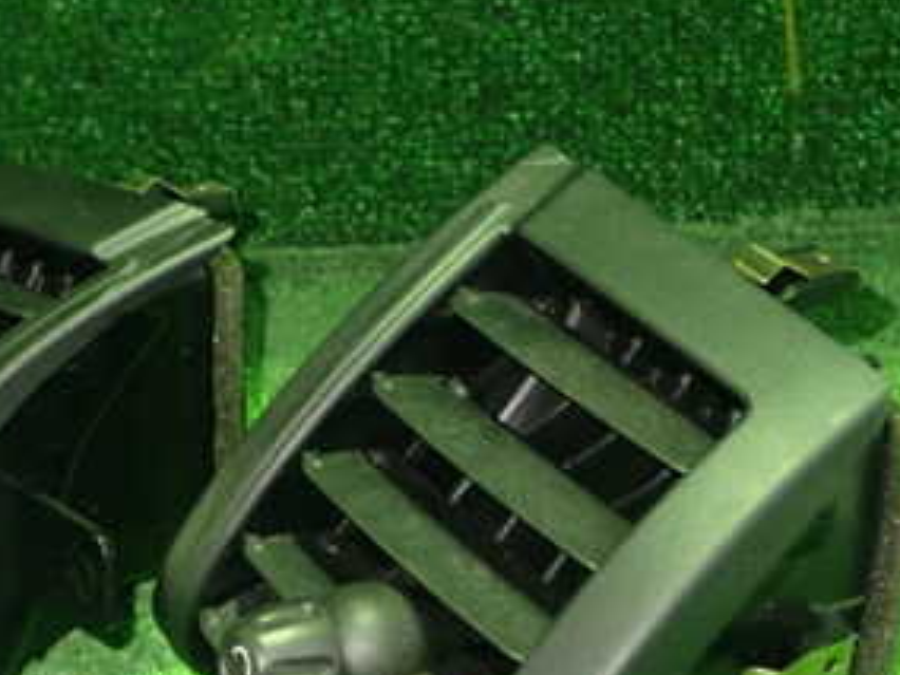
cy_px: 574
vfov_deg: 19.1
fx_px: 1976
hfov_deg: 25.4
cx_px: 263
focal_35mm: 76
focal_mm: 6.37
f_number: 2.5
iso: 800
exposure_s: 1/15
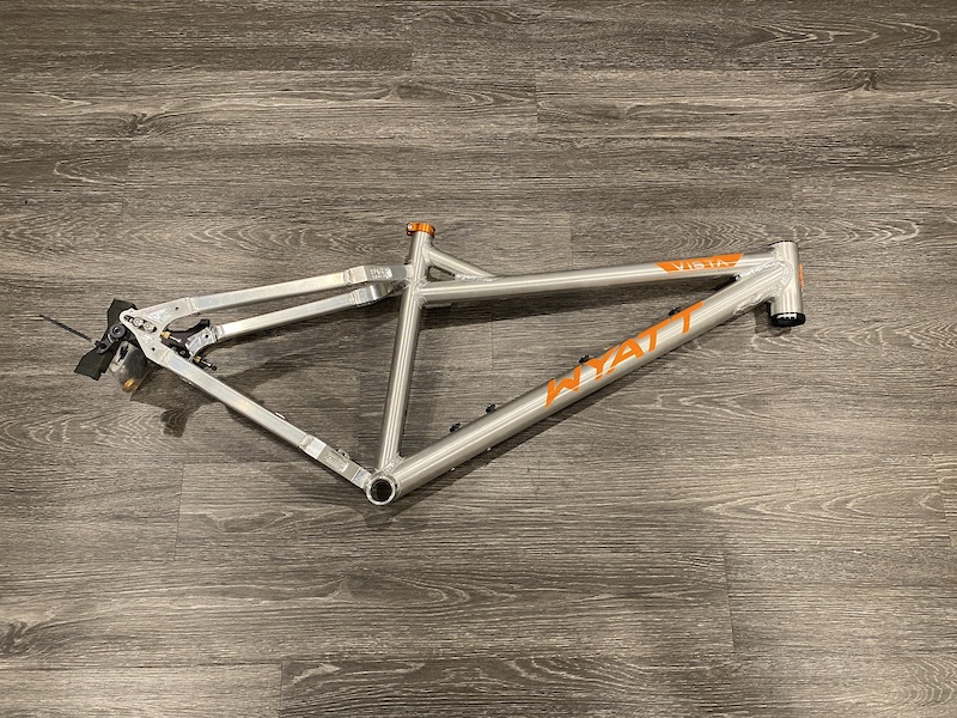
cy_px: 359
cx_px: 478
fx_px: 719
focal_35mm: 26
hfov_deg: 67.3
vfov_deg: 53.1
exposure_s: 1/60
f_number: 1.8
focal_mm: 4.25
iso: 320
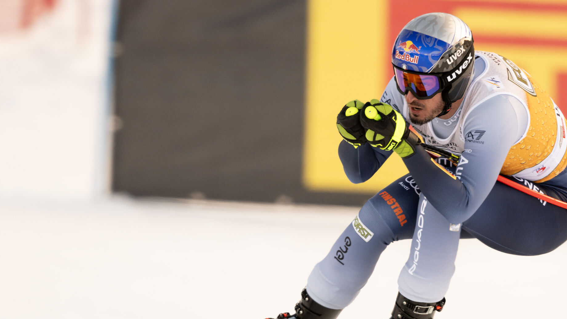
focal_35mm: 761
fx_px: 11442
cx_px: 334
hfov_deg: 2.8
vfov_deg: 1.6
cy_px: 157
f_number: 4.5
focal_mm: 560
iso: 500
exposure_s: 1/1250
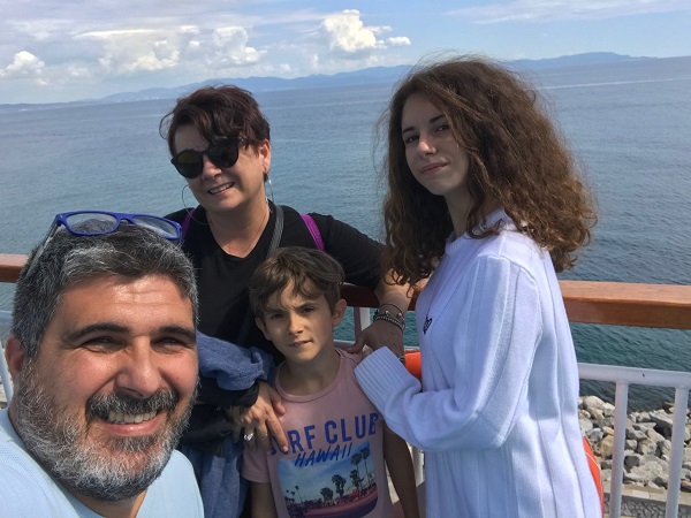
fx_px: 639
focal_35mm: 32
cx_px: 346
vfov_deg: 44.2
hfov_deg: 56.8
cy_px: 259
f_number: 2.2
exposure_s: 1/689
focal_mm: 2.87
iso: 25
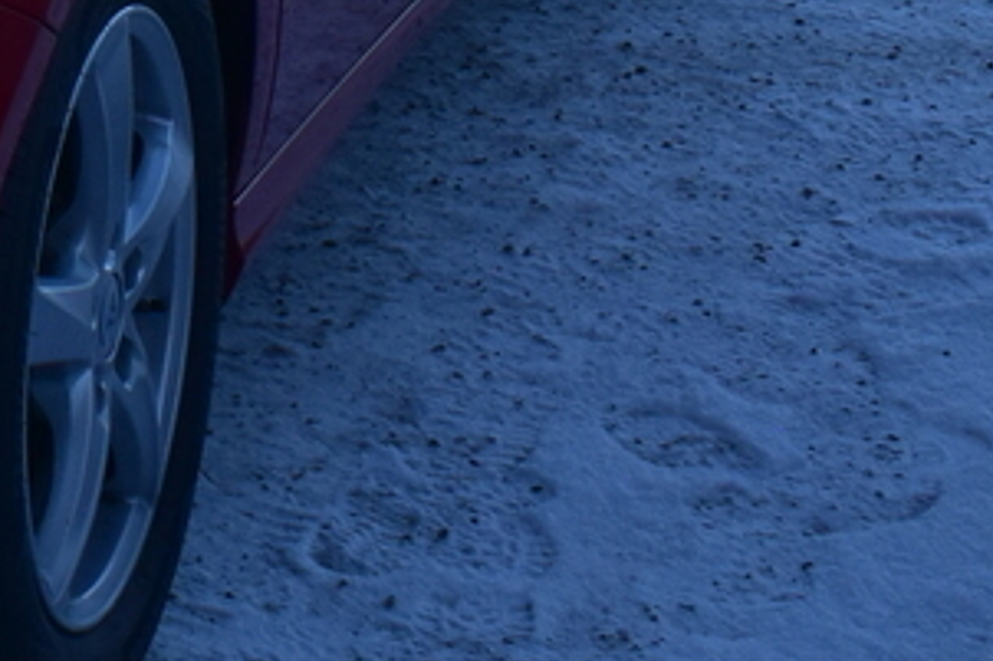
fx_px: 4438
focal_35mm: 161
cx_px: -799
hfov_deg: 11.8
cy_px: -483
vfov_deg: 8.2
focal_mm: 20
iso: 400
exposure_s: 1/350
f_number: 11
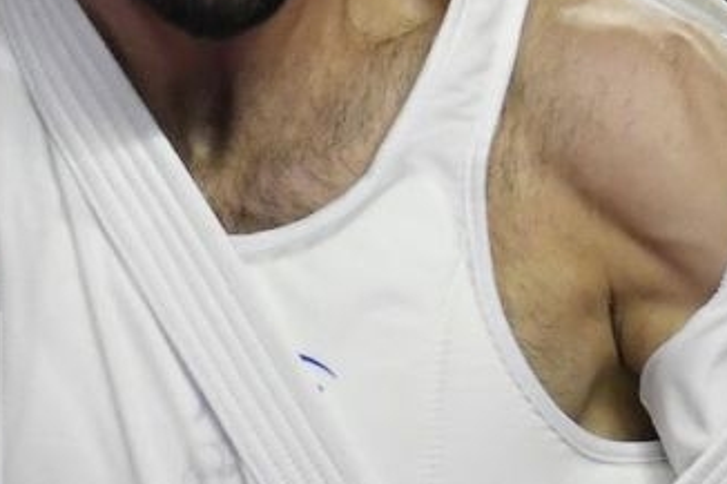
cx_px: 551
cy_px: 515
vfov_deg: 0.6
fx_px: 46805
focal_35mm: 2319
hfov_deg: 0.9
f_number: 4
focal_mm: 280
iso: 2000
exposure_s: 1/1000
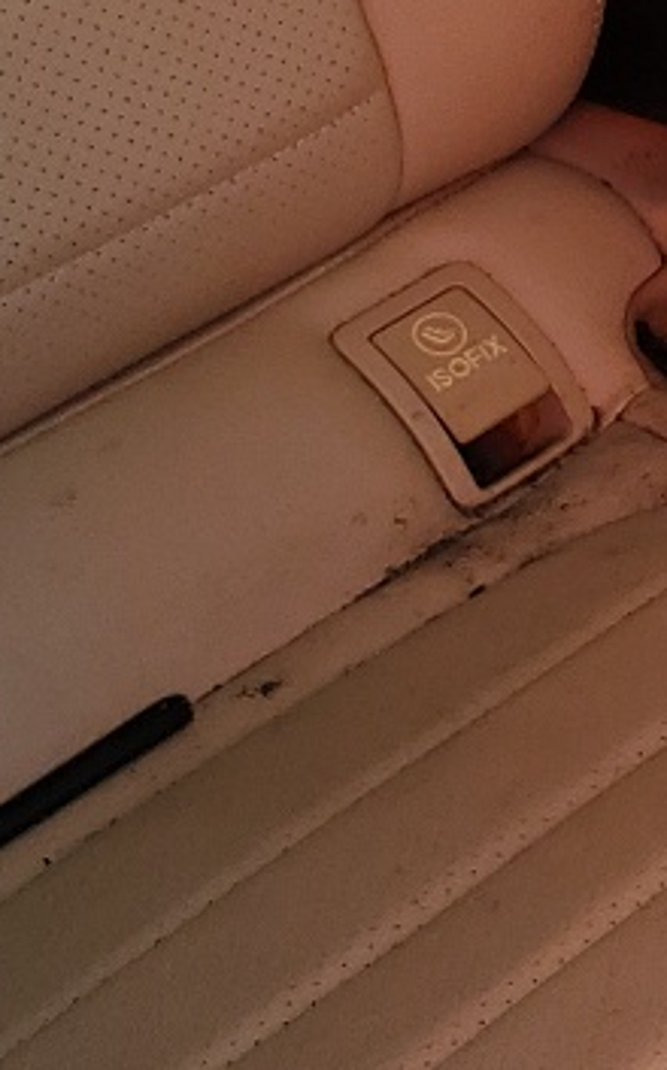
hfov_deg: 9.2
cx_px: 1704
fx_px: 3643
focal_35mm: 125
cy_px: -312
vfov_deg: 15.9
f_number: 1.5
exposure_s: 1/175
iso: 50
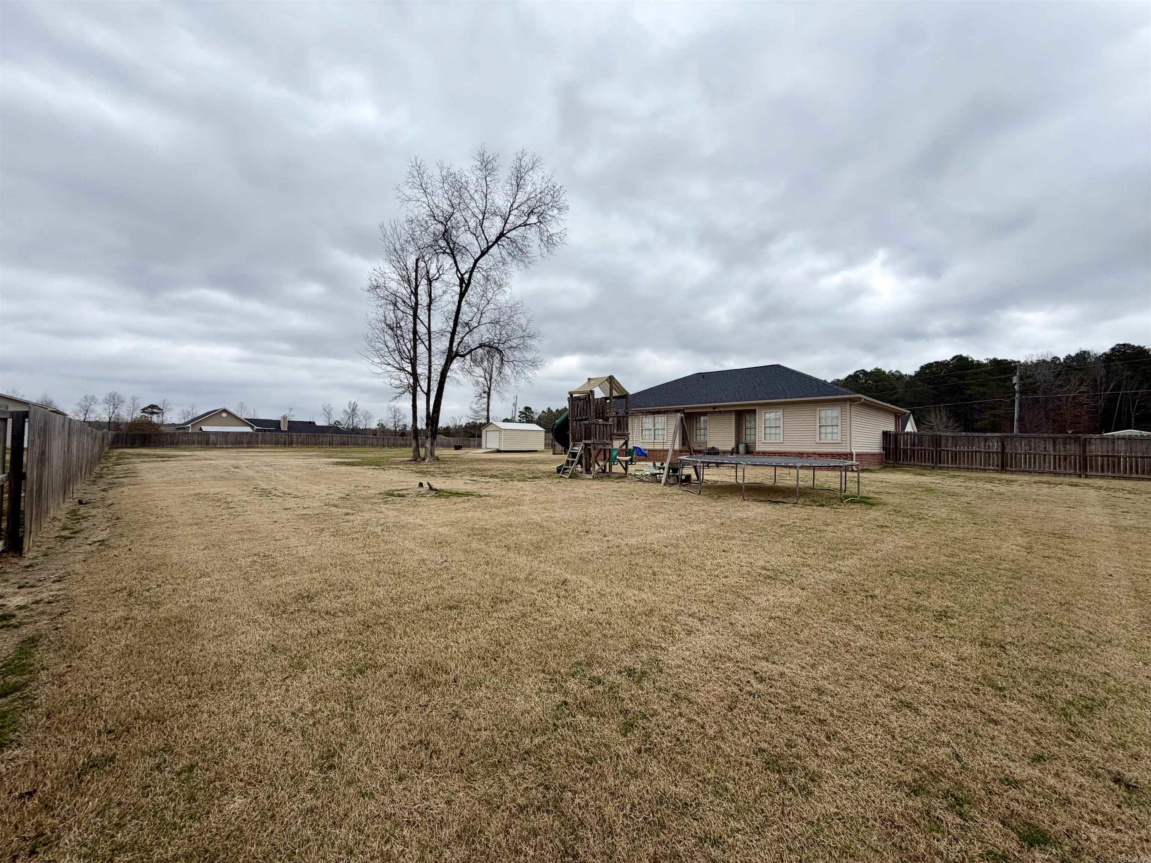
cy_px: 432
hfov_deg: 102.1
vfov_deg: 85.7
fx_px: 466
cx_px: 576
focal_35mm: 14
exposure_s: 1/619
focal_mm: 2.22
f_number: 2.2
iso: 40
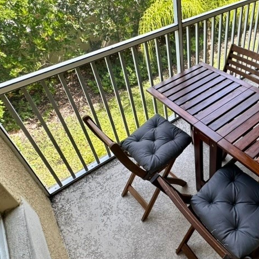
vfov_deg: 58.0
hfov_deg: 57.6
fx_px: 229
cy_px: 90
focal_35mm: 27
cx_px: 176
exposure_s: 1/115
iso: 40
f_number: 2.2
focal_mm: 2.22
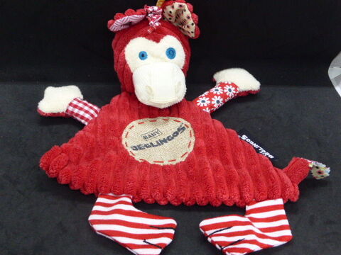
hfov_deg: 46.8
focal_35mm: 40
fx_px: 394
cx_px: 170
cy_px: 128
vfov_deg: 36.0
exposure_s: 1/60
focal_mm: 6.9
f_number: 3.9
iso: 400
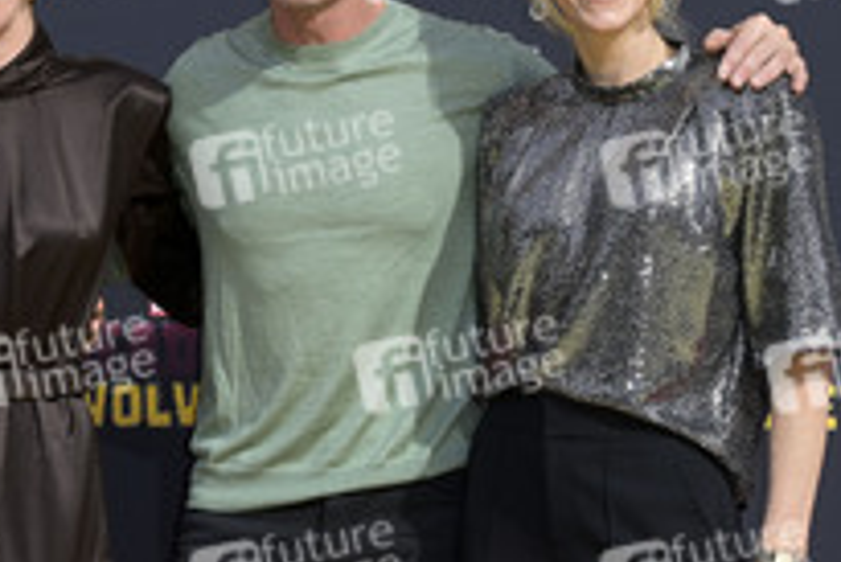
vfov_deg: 5.6
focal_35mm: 246
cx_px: -59
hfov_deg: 8.3
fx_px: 5751
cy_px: 263
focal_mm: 112
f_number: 13
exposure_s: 1/250
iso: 320
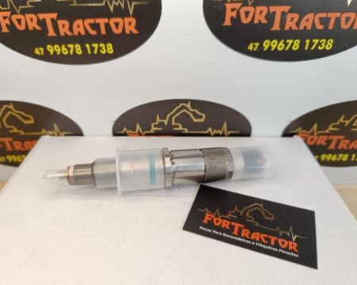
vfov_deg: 54.9
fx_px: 274
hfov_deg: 65.9
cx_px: 161
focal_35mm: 26
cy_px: 143
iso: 258
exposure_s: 1/120
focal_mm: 6.14
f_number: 1.65
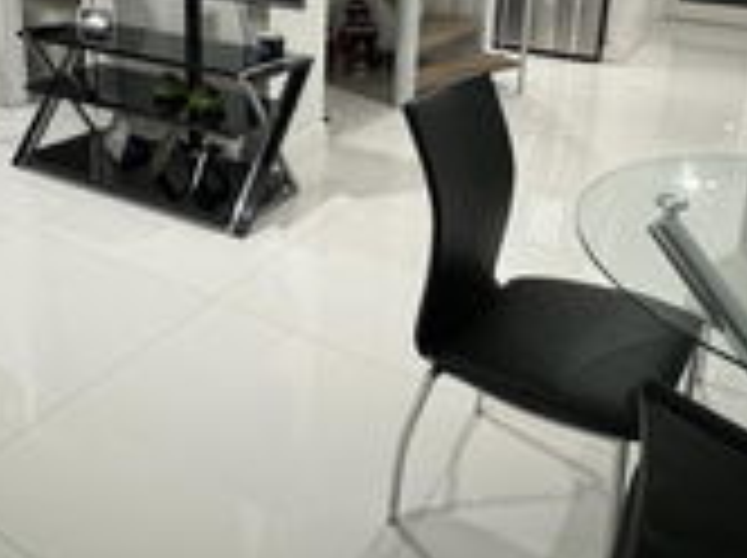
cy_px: 63
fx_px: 776
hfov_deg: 51.4
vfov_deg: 37.2
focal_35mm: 36
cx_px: 353
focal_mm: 2.22
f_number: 2.2
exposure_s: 1/64
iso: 250
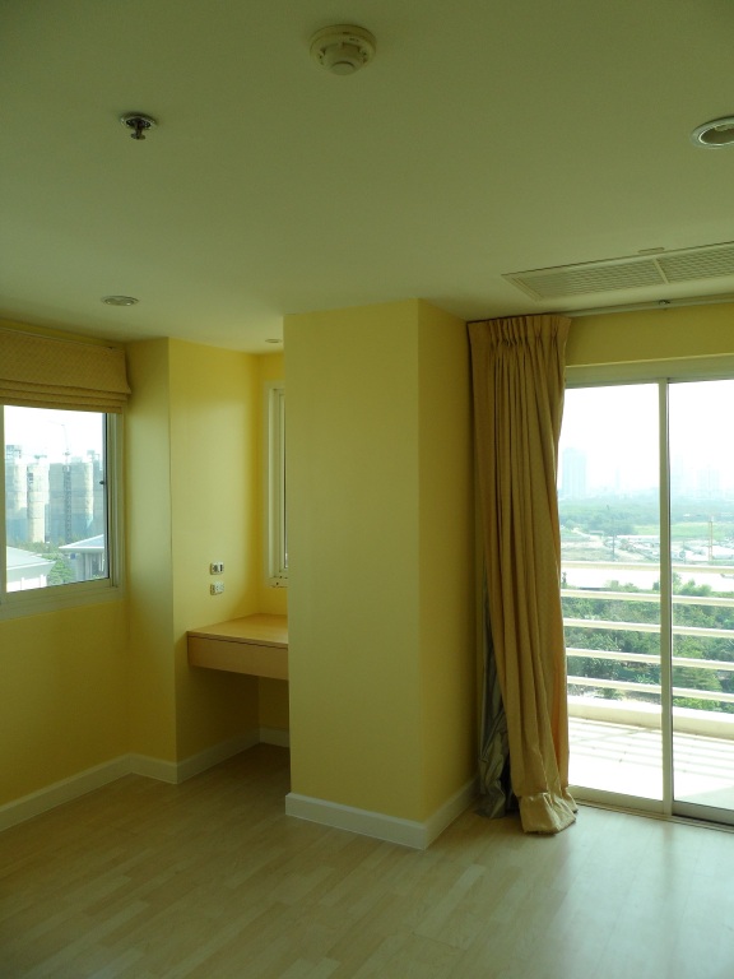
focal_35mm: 26
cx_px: 367
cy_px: 490
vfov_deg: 67.3
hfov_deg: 53.1
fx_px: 735
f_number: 3.3
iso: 80
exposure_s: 1/250
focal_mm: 4.9
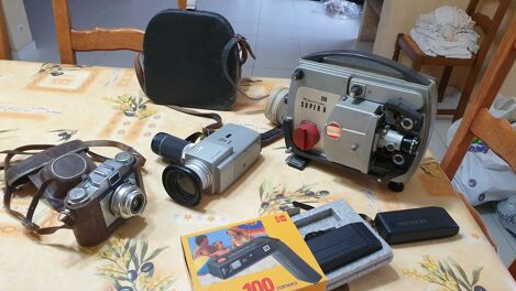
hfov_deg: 66.1
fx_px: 397
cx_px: 263
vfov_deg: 40.2
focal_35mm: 29
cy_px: 161
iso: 250
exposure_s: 1/50
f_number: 2.4
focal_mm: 4.3
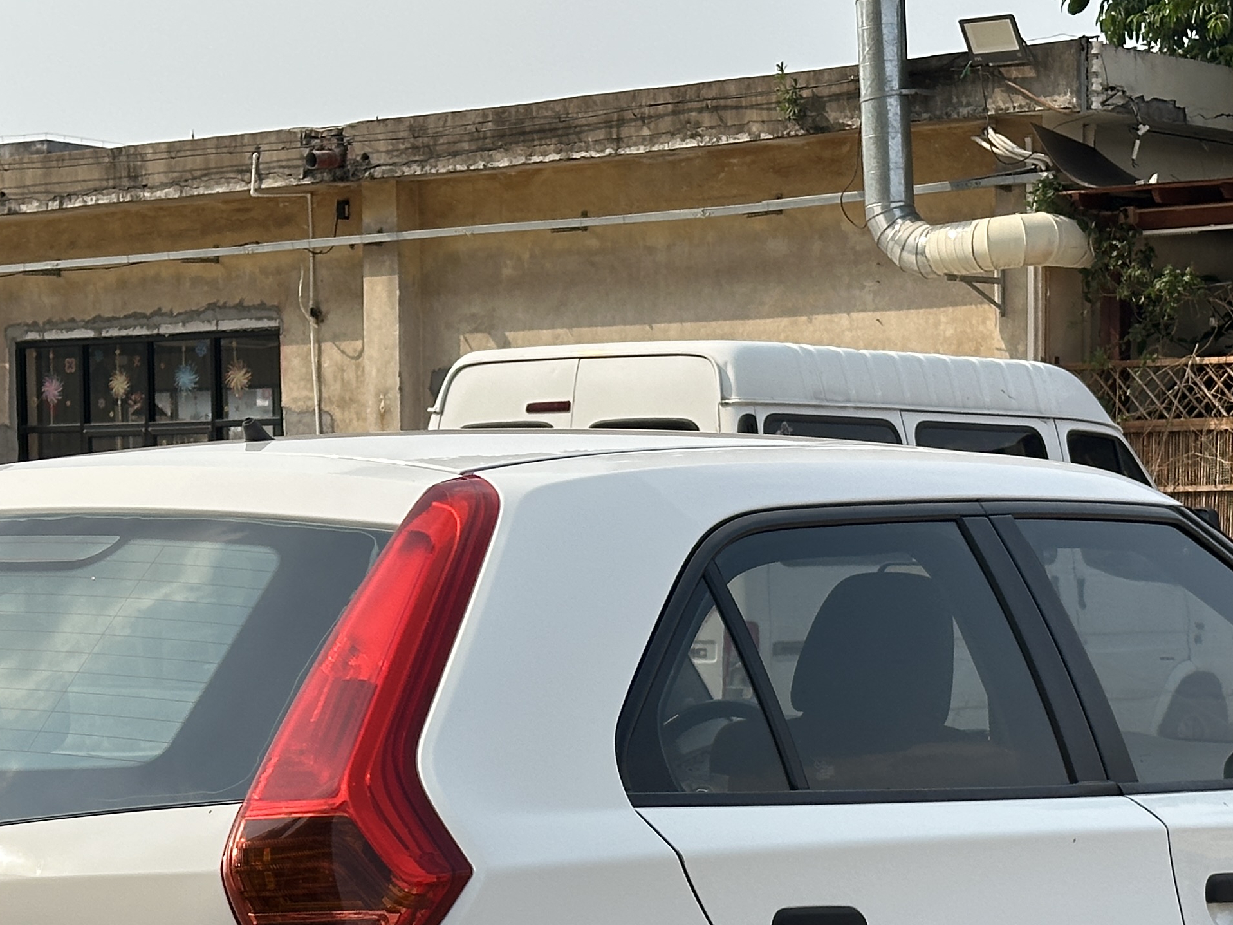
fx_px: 3598
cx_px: 588
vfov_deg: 14.4
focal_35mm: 101
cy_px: 890
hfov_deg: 19.4
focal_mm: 6.86
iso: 64
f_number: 1.78
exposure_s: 1/4785
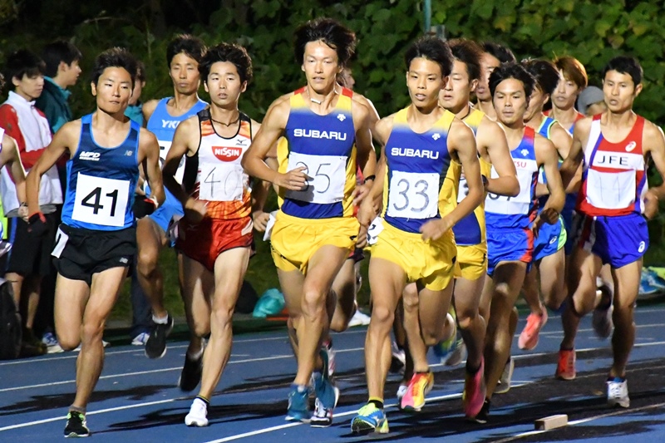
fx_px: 3878
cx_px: 332
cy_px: 222
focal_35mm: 210
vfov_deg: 6.5
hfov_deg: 9.8
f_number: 5.6
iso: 12800
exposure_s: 1/125
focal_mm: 140
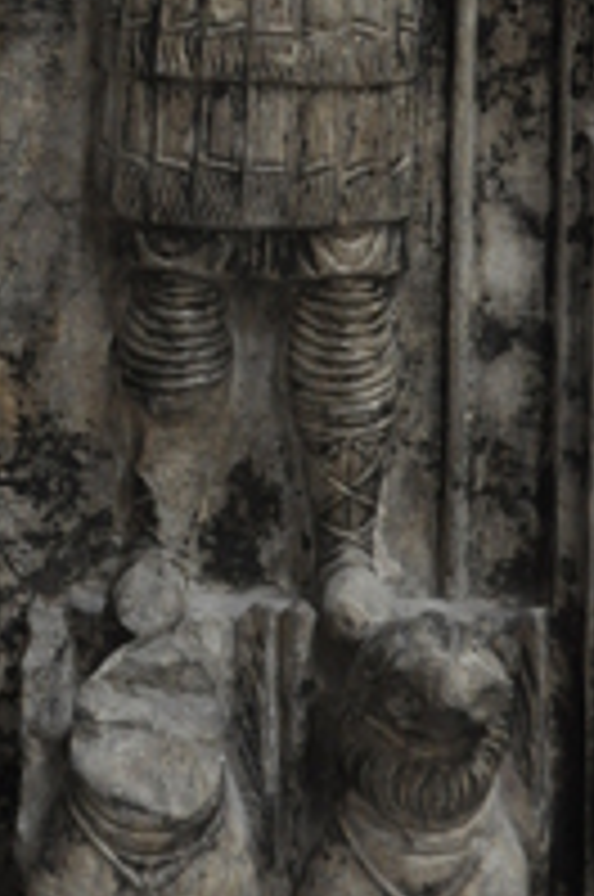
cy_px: 32
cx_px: -7
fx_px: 3229
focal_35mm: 130
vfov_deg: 15.5
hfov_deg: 10.4
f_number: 3.8
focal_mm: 26
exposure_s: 1/30
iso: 1250
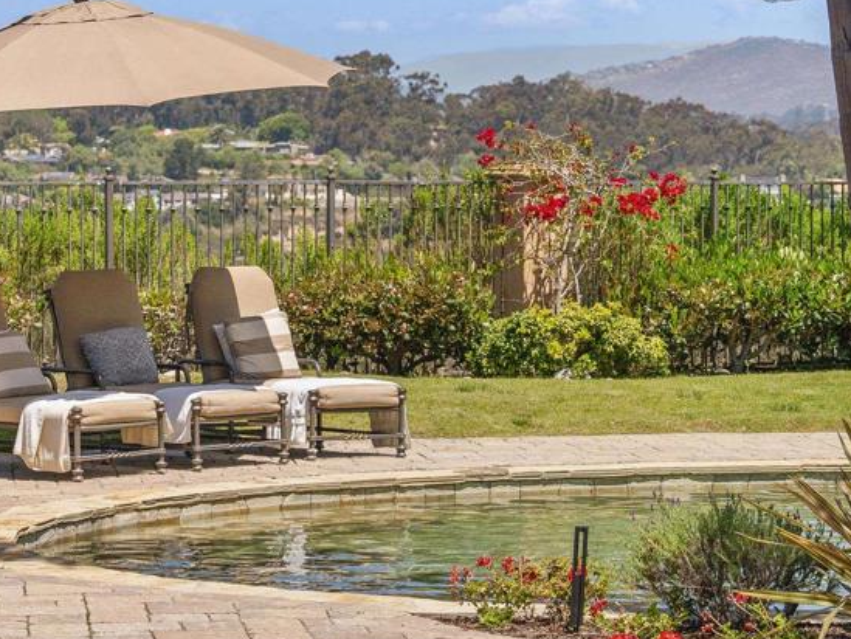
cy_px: 219
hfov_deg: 12.7
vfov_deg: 9.5
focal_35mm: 156
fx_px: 3836
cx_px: 439
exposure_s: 1/3200
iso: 800
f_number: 7.1
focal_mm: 87
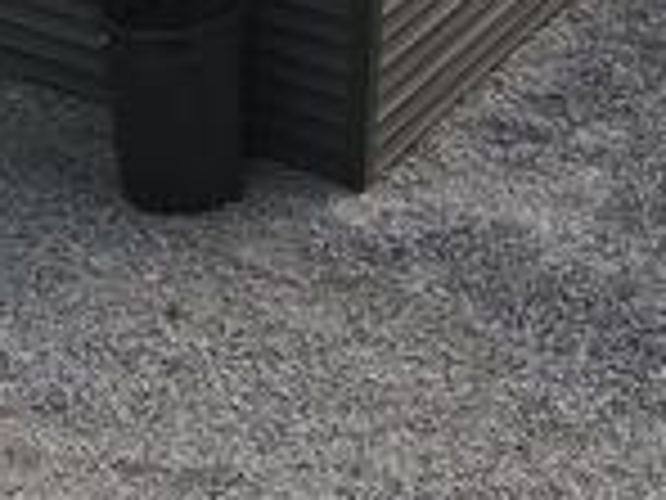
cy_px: -419
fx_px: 2001
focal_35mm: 104
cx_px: -50
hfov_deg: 18.3
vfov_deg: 12.8
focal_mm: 4.5
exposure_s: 1/125
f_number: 2.8
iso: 100
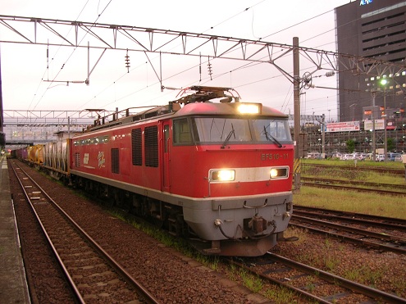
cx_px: 203
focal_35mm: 35
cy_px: 152
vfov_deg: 40.7
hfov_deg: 52.6
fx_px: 410
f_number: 2.8
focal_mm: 5.8
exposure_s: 1/5.6
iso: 68
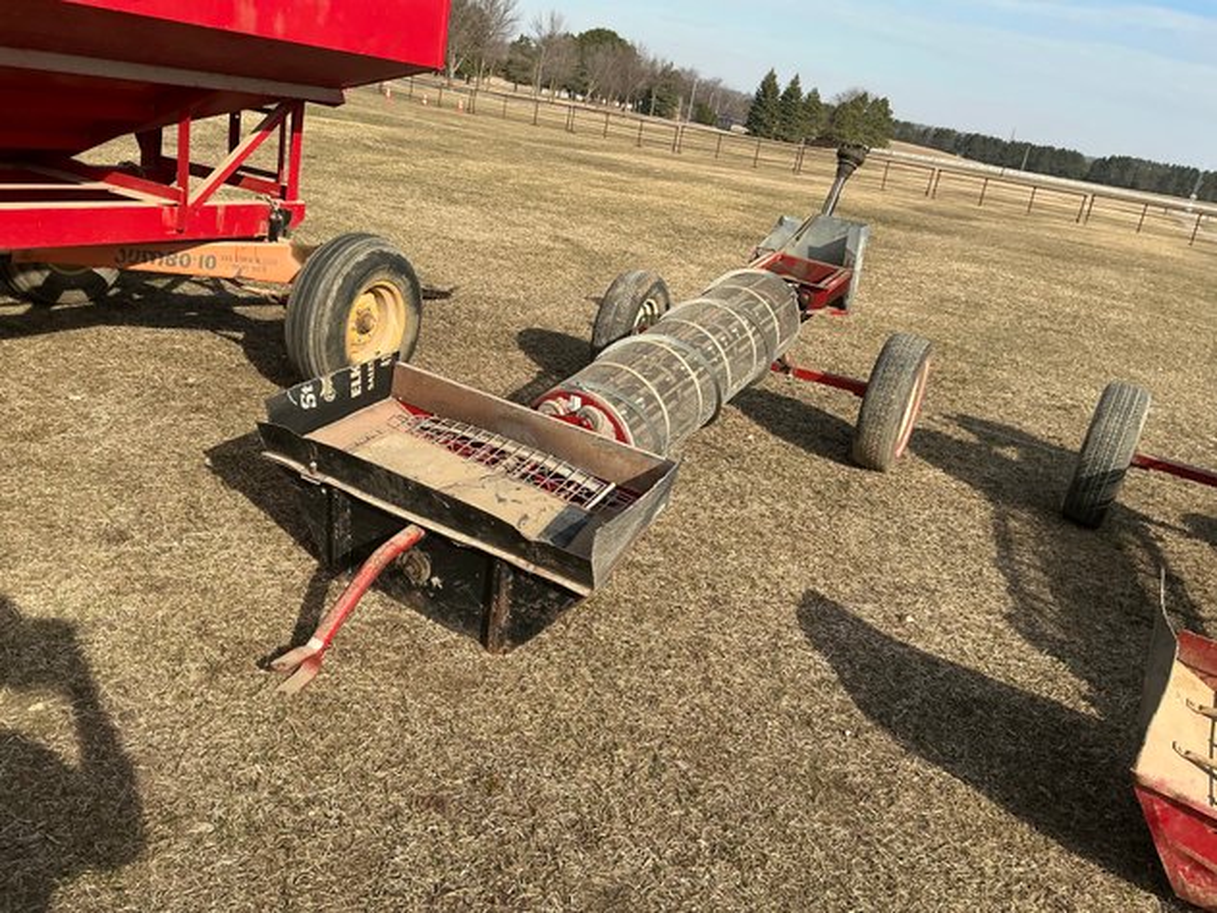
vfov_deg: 49.7
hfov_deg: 63.5
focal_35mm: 28
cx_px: 608
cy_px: 456
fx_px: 984
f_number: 1.8
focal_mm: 3
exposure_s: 1/1534
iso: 25
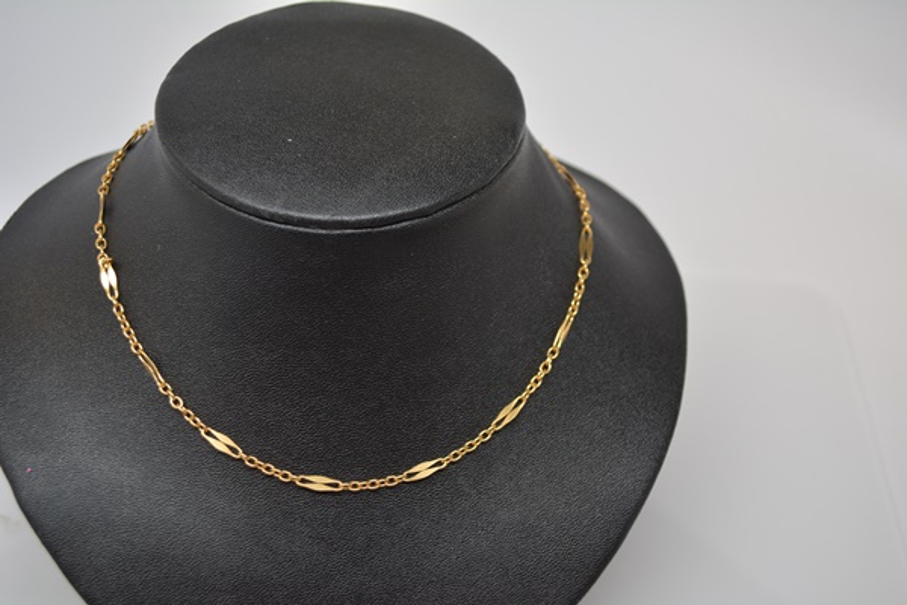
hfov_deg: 45.0
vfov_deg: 30.8
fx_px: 1096
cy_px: 302
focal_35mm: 44
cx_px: 454
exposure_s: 1/60
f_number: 4.5
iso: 450
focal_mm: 29
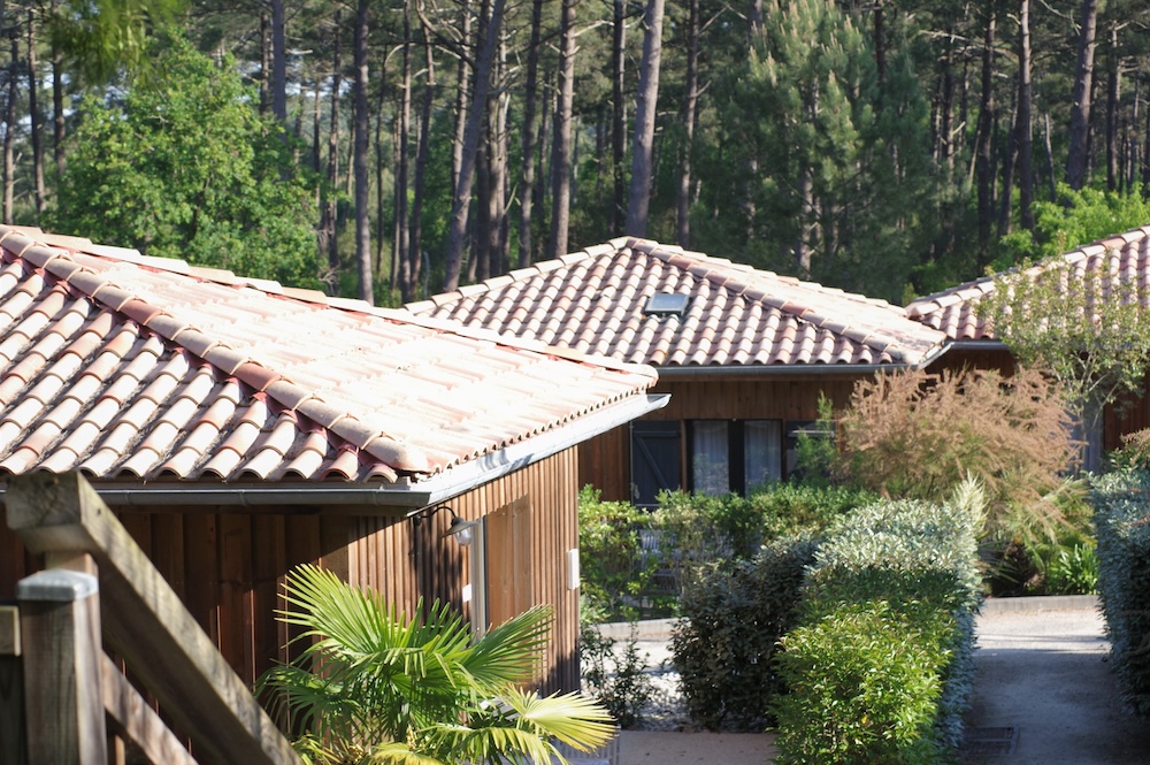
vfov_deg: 14.5
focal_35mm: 94
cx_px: 575
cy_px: 382
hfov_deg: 21.7
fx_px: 3000
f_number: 5.6
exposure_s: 1/500
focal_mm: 63
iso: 400
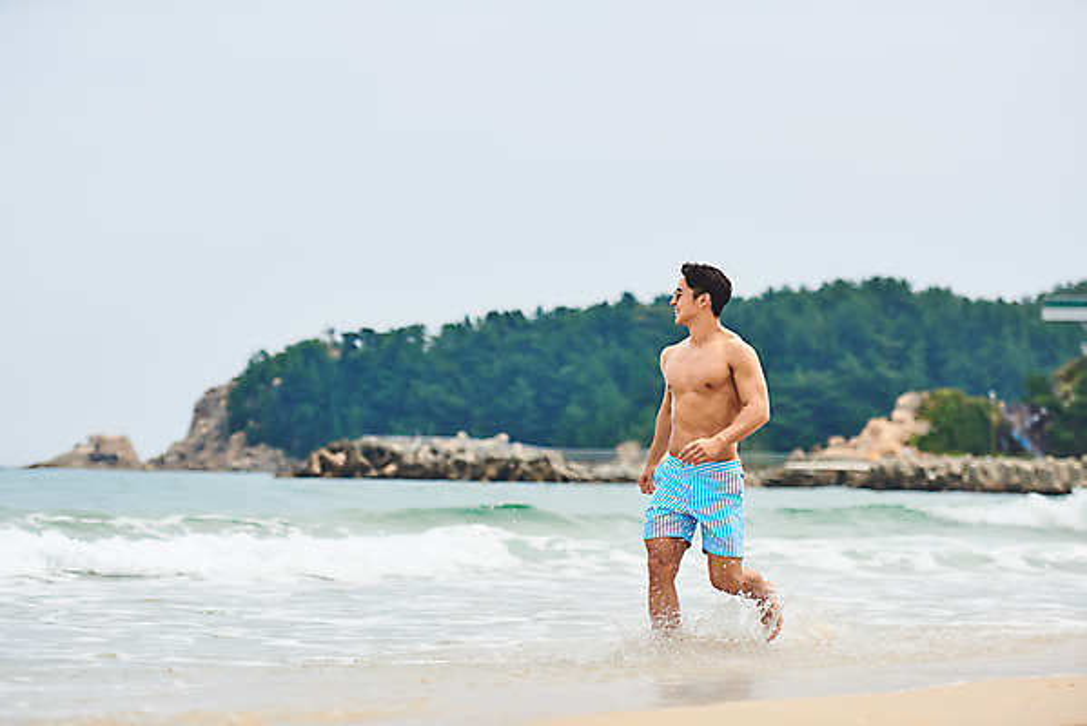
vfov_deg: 13.4
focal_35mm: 102
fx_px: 3081
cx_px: 544
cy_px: 363
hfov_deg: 20.0
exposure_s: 1/3200
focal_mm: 102
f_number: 2.8
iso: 100
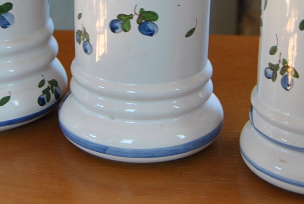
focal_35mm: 85
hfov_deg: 23.8
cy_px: -16
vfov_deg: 15.7
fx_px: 719
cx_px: 121
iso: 200
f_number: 3.5
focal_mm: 20
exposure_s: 1/40
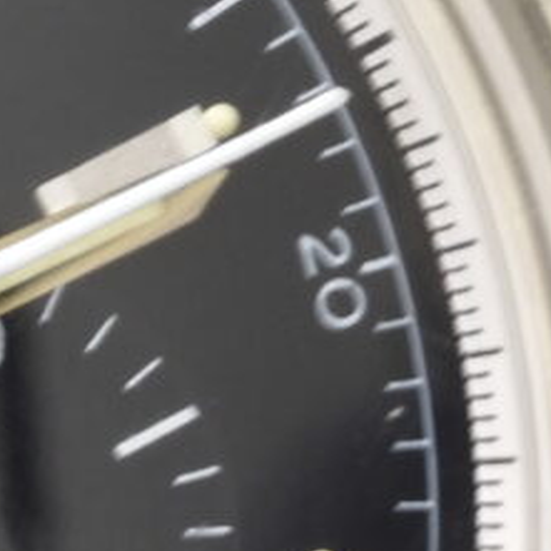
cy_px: 383
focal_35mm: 1329
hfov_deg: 1.3
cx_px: -334
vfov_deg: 1.3
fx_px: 23933
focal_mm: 90
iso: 100
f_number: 13
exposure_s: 1/2
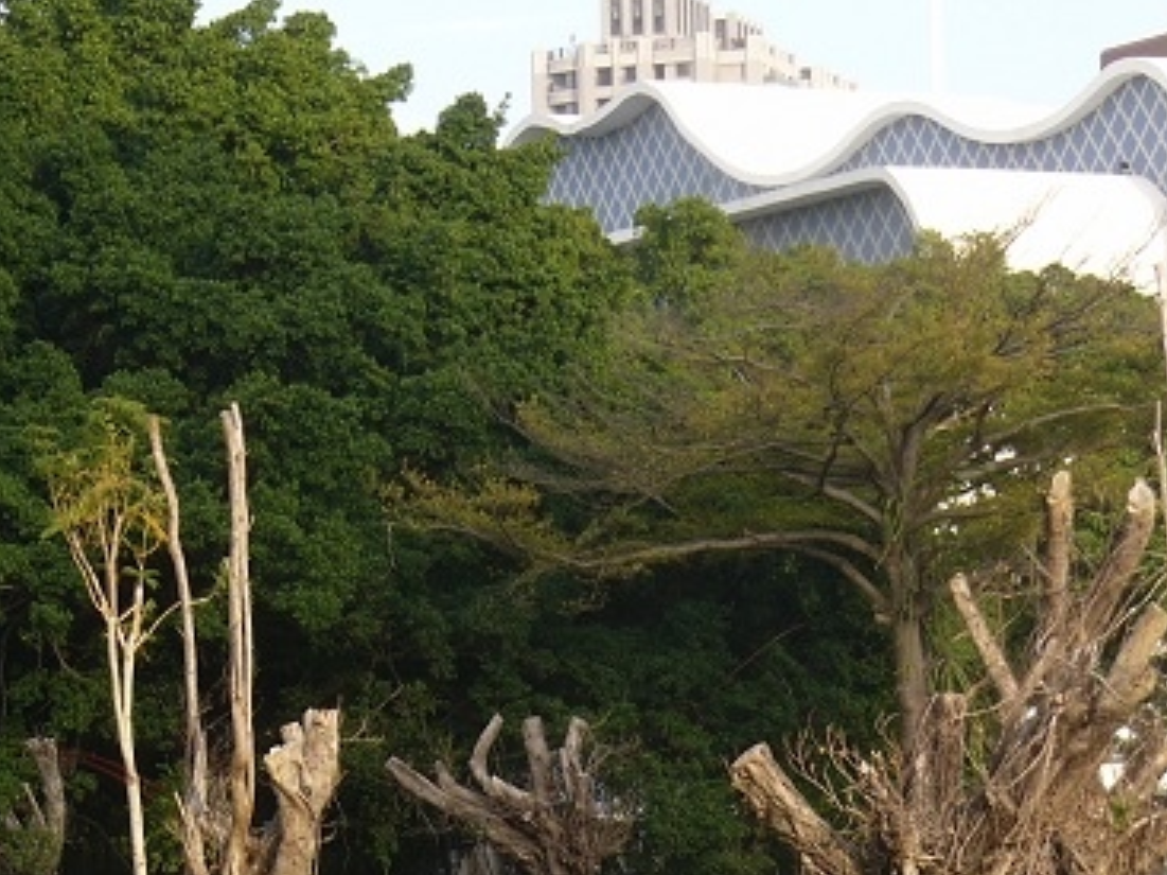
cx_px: 655
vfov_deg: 8.1
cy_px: 652
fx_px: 6167
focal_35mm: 183
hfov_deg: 10.8
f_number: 4
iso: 50
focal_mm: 17.4
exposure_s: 1/125
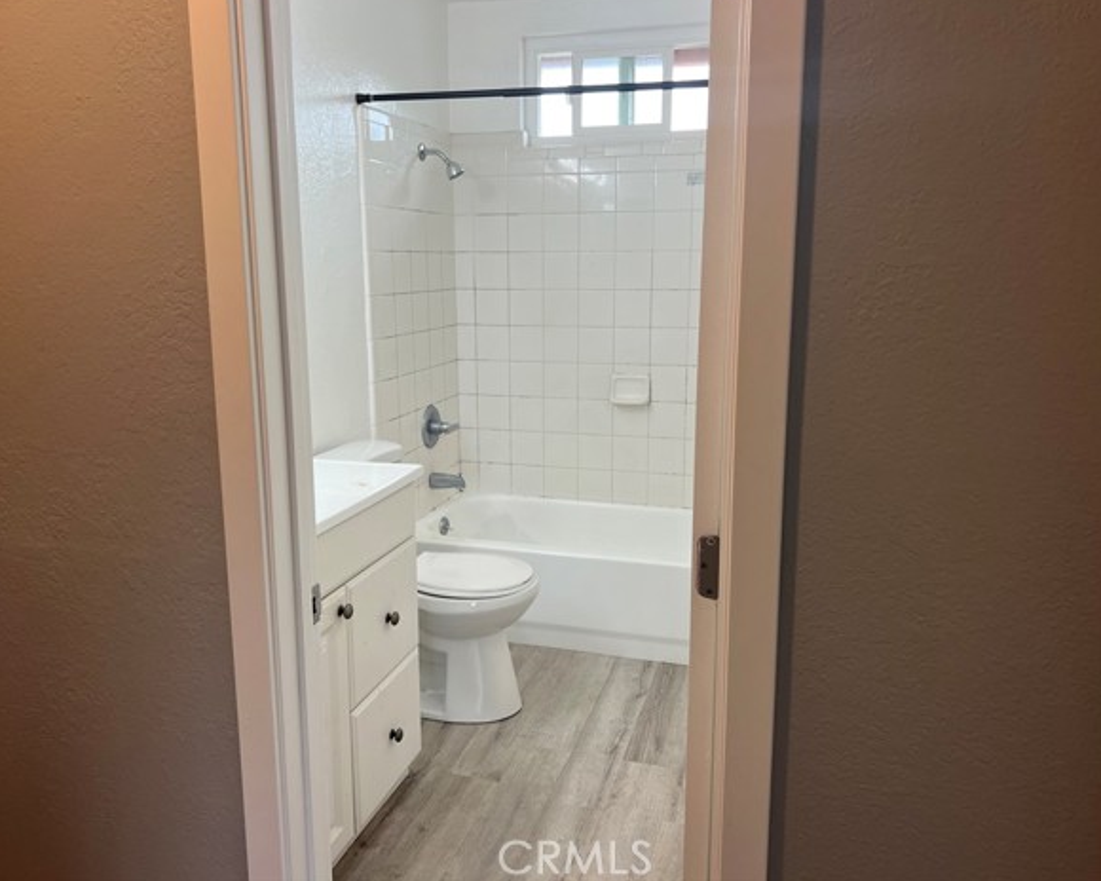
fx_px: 912
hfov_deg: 62.2
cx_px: 541
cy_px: 429
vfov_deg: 51.5
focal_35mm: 28
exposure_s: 1/120
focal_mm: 5.7
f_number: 1.5
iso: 50
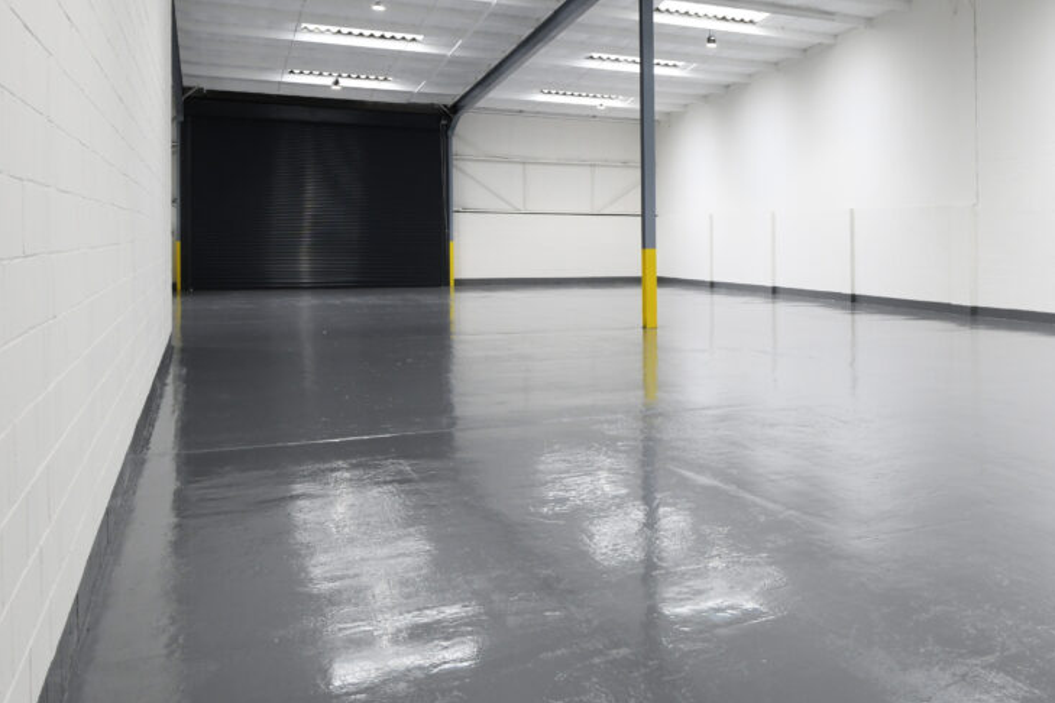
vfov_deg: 41.3
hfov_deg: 56.2
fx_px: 908
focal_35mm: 31
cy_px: 190
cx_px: 834
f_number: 11
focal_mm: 17
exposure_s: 1/30
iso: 1000
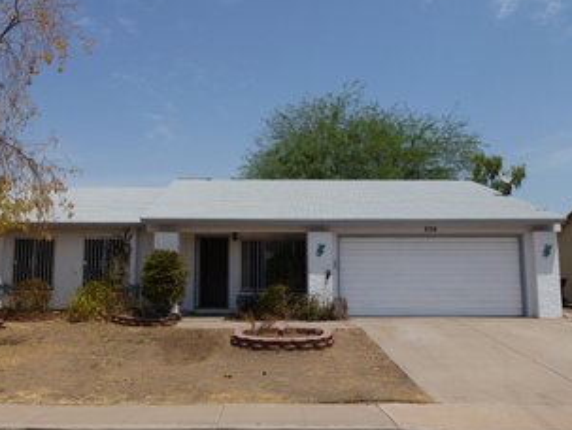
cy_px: 200
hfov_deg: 56.6
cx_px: 253
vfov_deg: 44.2
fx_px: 529
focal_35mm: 32
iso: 100
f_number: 4
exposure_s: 1/1600
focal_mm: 5
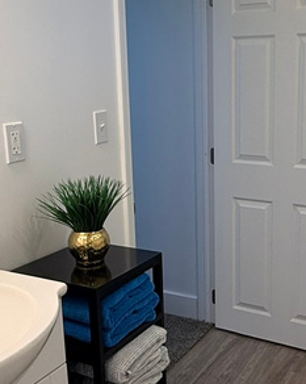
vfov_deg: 38.8
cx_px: 217
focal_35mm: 48
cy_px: 192
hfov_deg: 31.0
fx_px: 544
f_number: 2.2
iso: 64
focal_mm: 2.22
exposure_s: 1/120
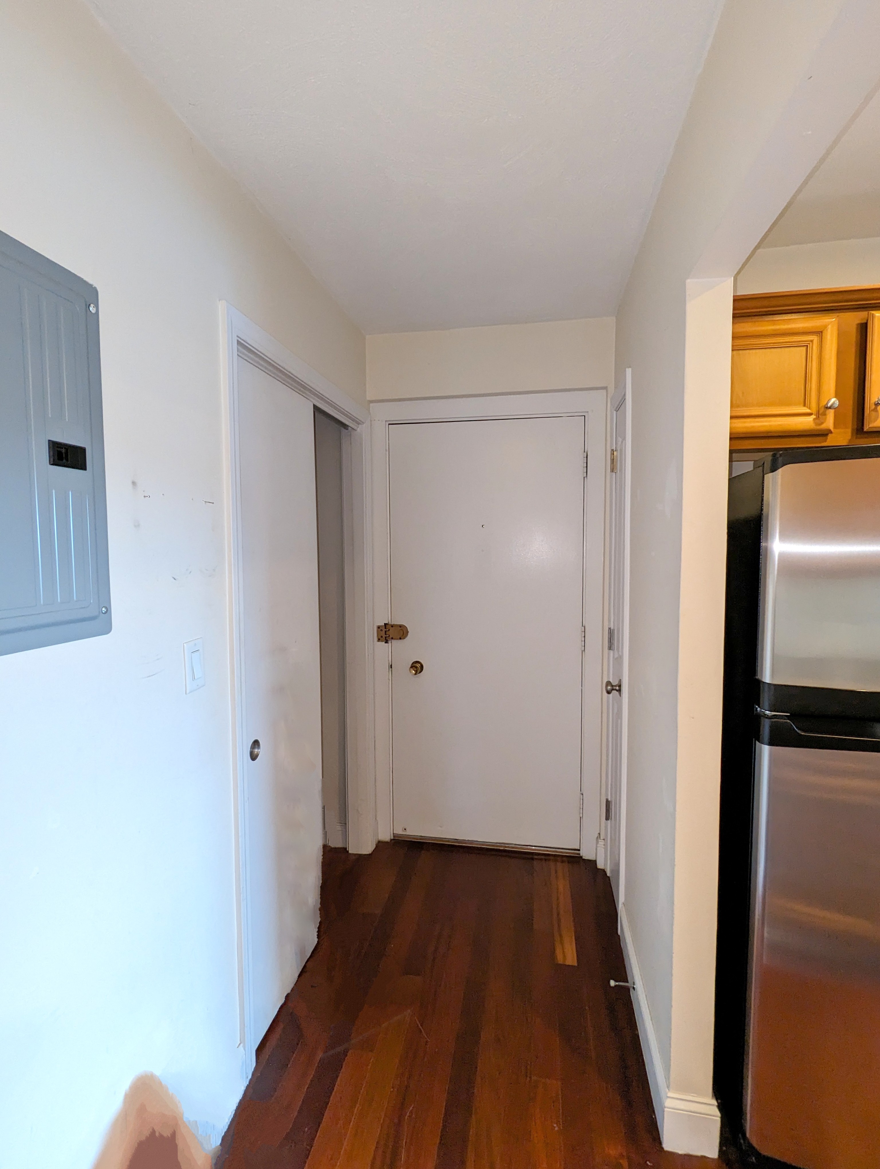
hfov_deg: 78.2
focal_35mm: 16
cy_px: 584
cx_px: 440
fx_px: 541
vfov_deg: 94.4
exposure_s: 1/40
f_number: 2.2
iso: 349
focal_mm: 2.35
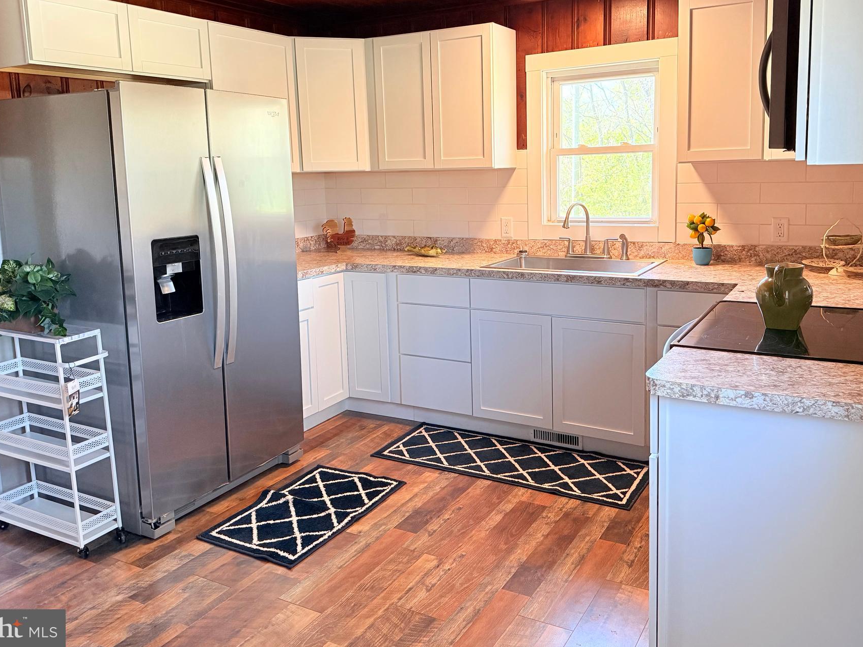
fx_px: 723
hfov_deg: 61.6
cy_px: 260
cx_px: 460
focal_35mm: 29
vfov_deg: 48.0
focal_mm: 6.76
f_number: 1.78
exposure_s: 1/120
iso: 320
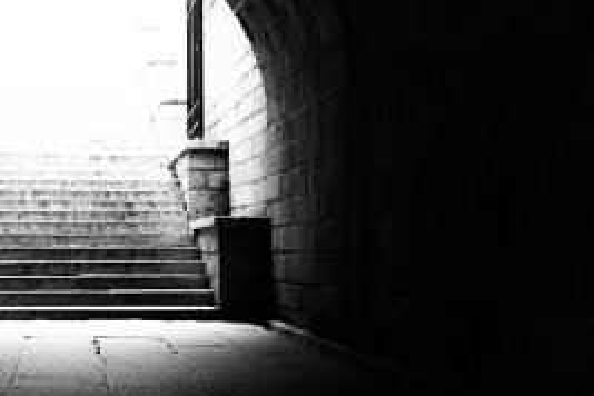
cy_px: 167
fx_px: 907
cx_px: 93
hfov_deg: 34.8
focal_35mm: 55
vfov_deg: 24.6
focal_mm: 24
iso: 640
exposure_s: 1/100
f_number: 4
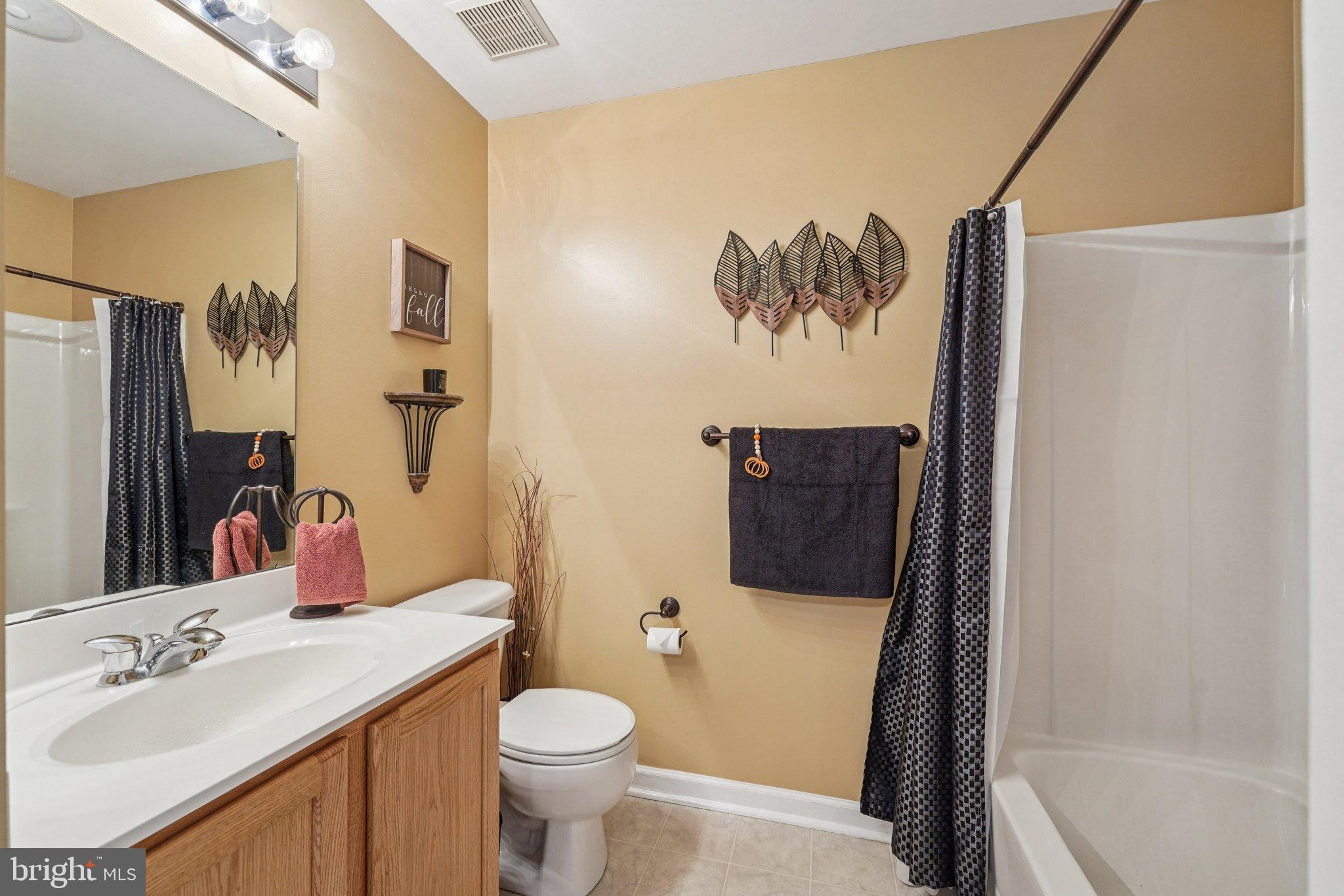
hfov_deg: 104.3
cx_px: 672
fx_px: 523
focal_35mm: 14
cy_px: 448
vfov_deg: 81.2
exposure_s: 1/5
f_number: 8
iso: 500
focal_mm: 14
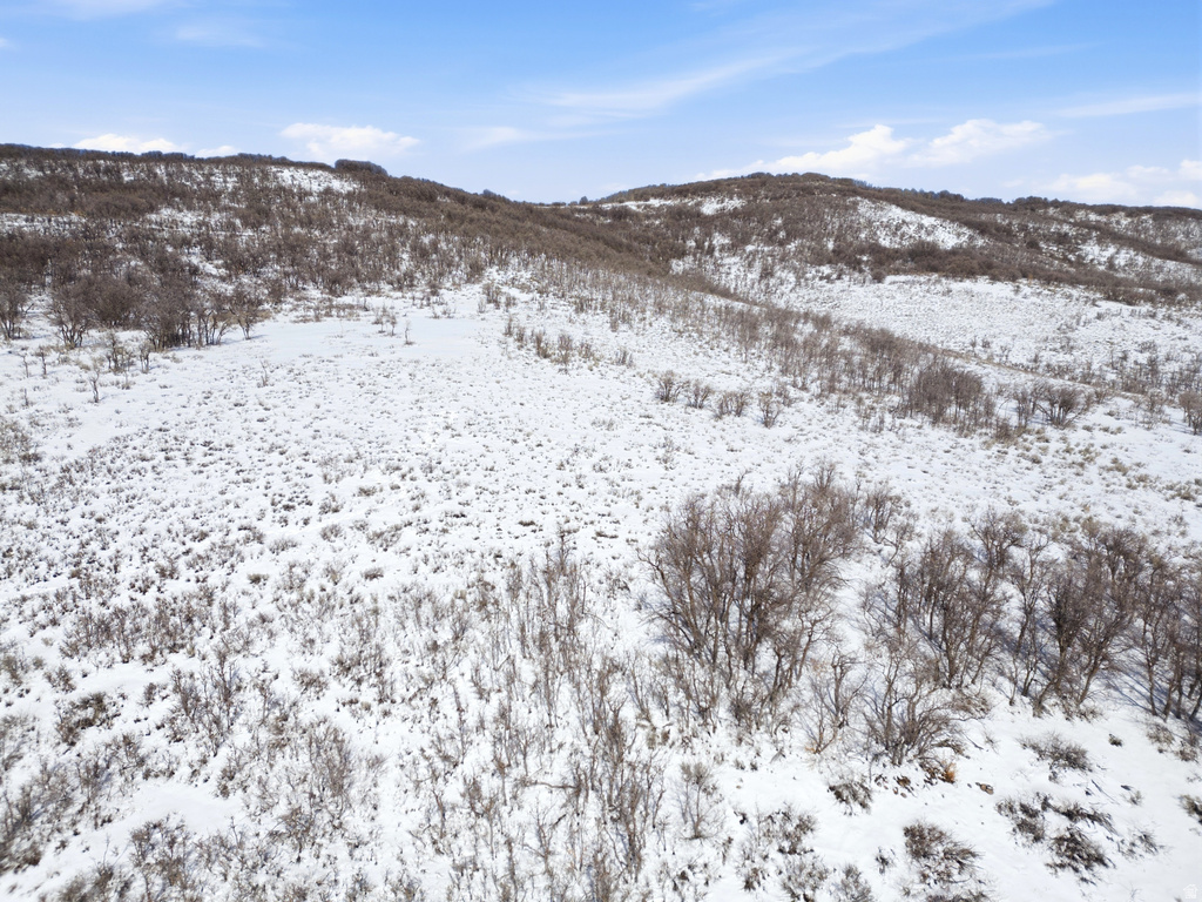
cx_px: 601
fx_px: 833
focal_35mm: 24
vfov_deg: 56.8
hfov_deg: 71.6
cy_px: 451
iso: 120
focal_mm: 6.7
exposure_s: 1/8000
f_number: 1.7
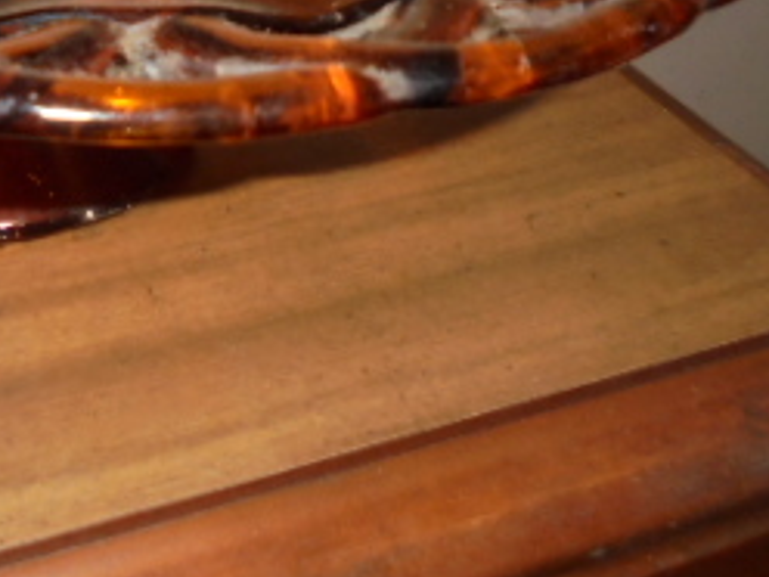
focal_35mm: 67
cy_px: -9
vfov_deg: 21.1
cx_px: -99
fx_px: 1488
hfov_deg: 26.4
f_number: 3.5
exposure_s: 1/30
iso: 200
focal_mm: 4.6
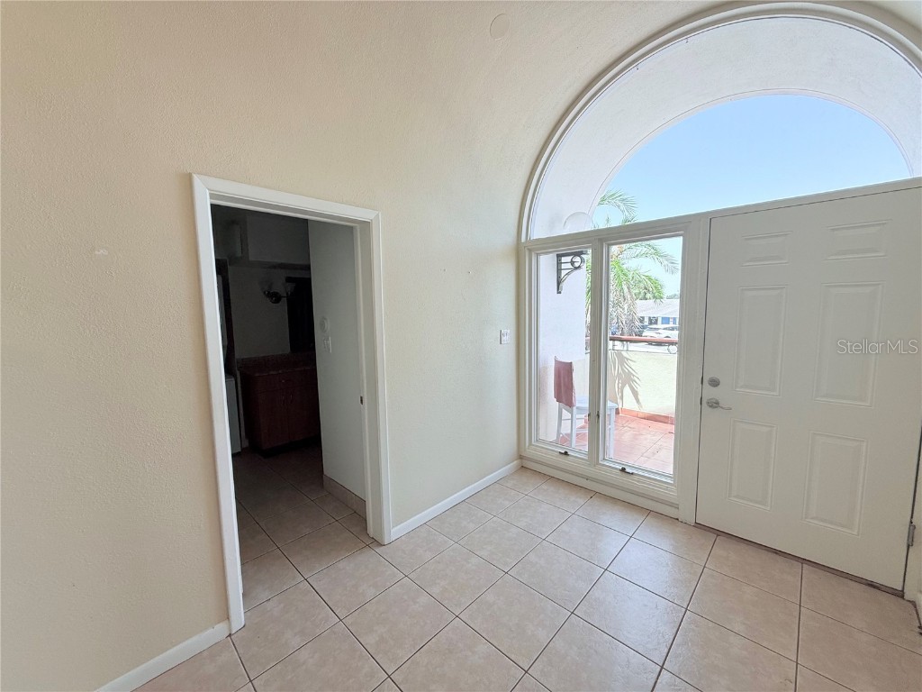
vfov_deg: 85.7
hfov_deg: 102.1
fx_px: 373
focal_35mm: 14
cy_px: 346
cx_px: 461
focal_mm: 2.22
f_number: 2.2
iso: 64
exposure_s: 1/312
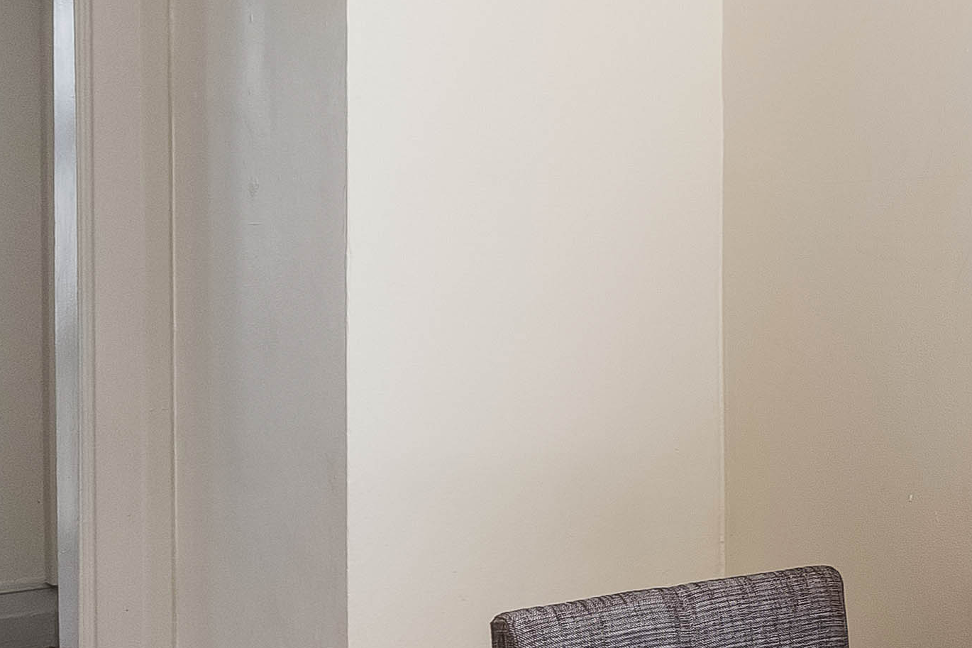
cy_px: 340
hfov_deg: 23.5
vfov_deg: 19.7
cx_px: 1453
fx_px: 1863
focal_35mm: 69
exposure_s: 1/80
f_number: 7.1
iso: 100
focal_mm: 16
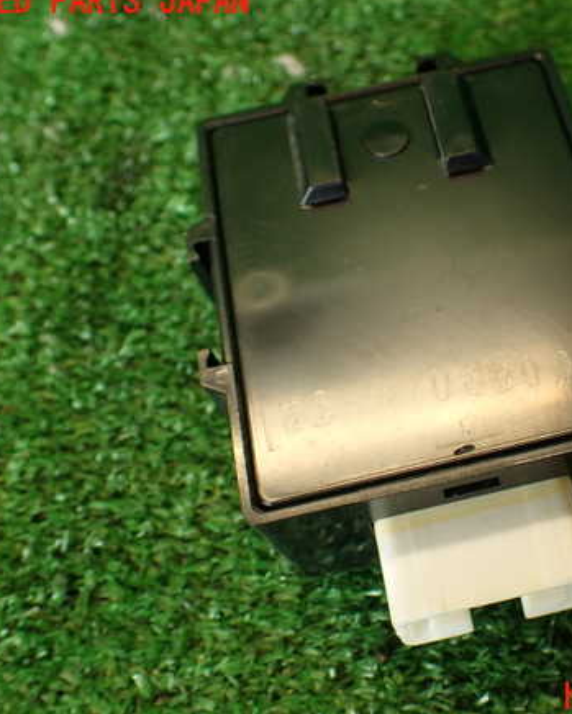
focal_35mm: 43
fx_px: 910
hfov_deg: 34.0
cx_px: 443
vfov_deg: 42.9
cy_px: 350
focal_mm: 5.79
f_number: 2.4
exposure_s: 1/50
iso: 200
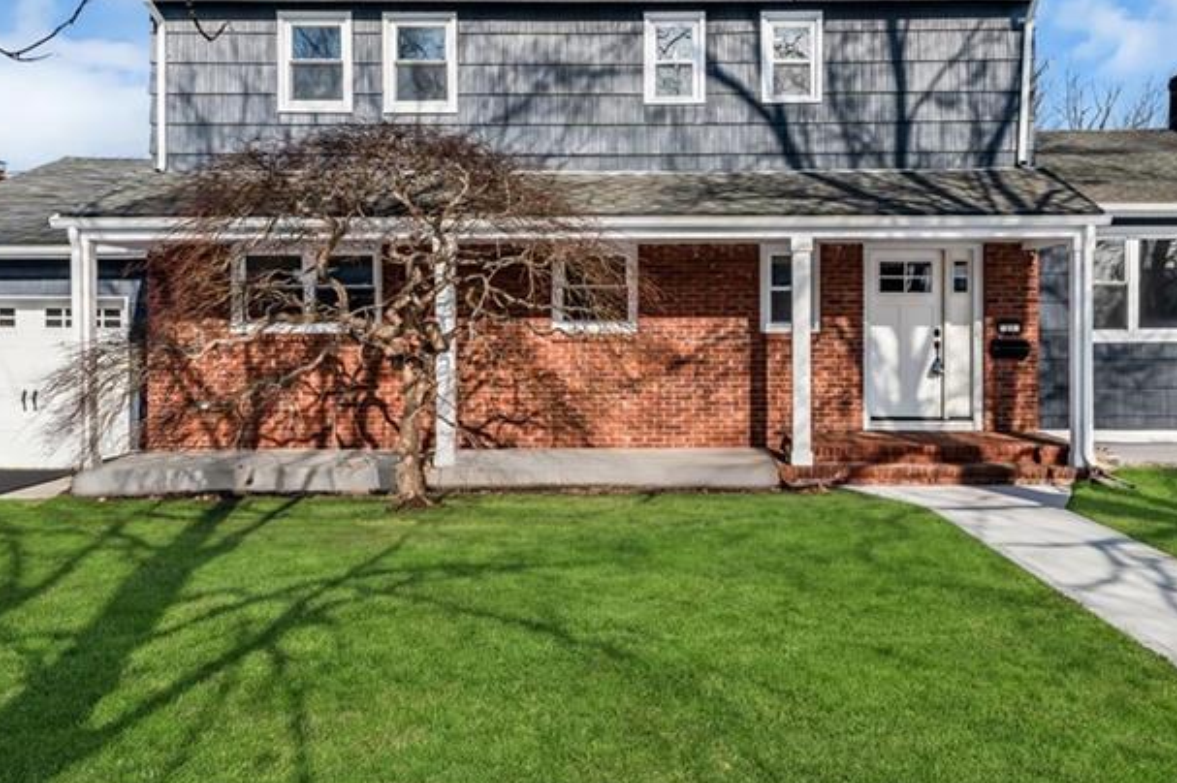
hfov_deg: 67.2
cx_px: 661
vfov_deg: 47.8
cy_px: 349
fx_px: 882
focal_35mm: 27
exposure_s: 1/1250
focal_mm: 16
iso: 250
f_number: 8
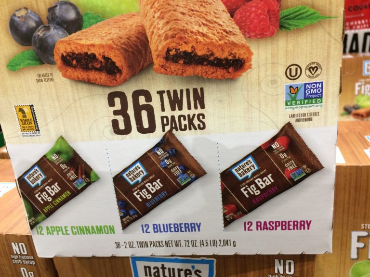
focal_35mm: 29
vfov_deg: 48.2
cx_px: 185
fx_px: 310
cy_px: 138
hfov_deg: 61.7
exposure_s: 1/30
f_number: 2.2
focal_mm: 4.15
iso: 100
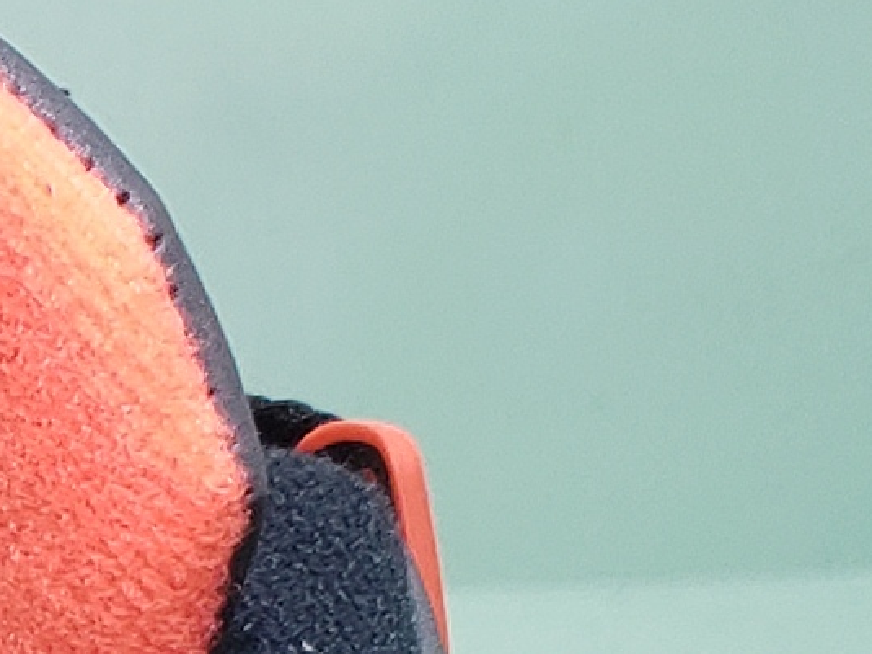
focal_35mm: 196
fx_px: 4936
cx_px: -1242
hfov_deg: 9.1
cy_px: 1473
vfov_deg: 7.2
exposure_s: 1/191
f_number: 1.5
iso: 50
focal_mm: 4.3
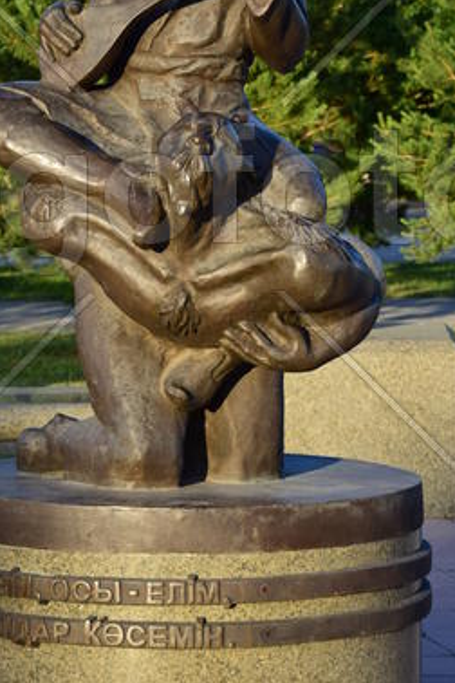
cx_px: 187
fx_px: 3275
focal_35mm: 173
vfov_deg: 11.9
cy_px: 199
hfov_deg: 7.9
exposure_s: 1/160
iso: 100
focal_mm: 75
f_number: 5.3
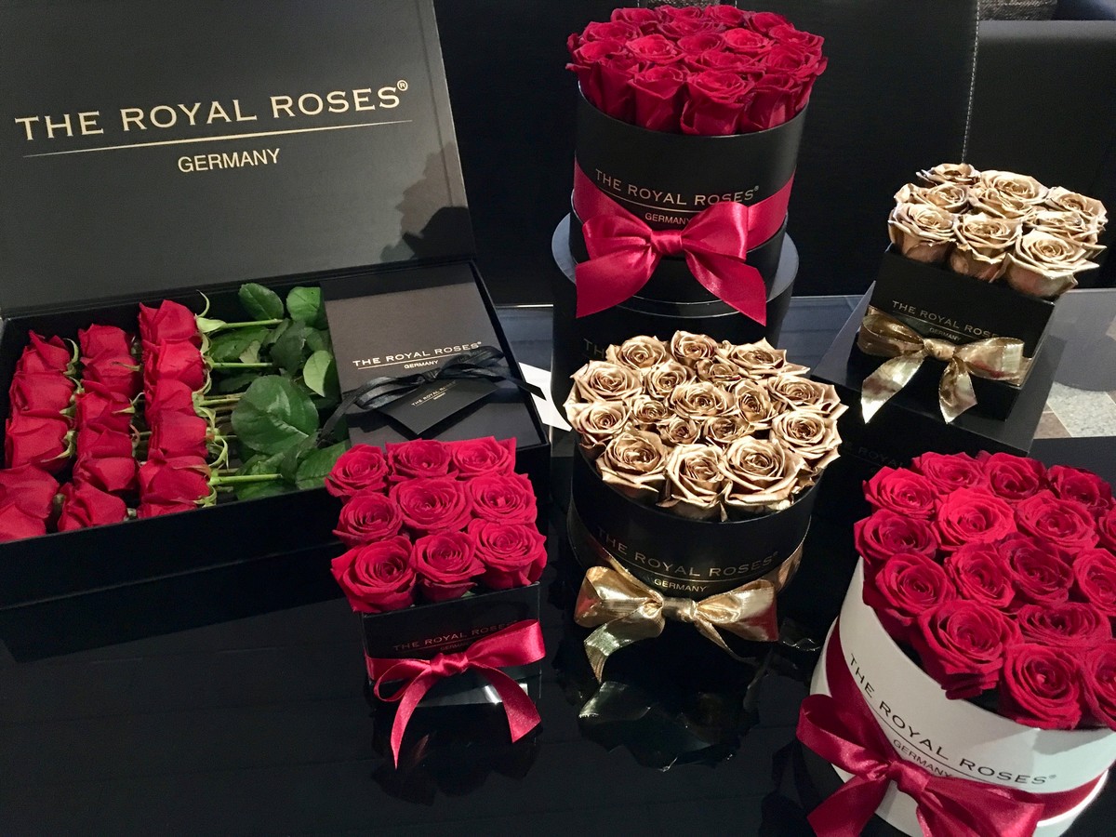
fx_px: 935
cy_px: 418
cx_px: 558
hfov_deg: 61.7
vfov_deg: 48.2
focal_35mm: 29
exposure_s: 1/17
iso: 500
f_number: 2.2
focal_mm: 4.15
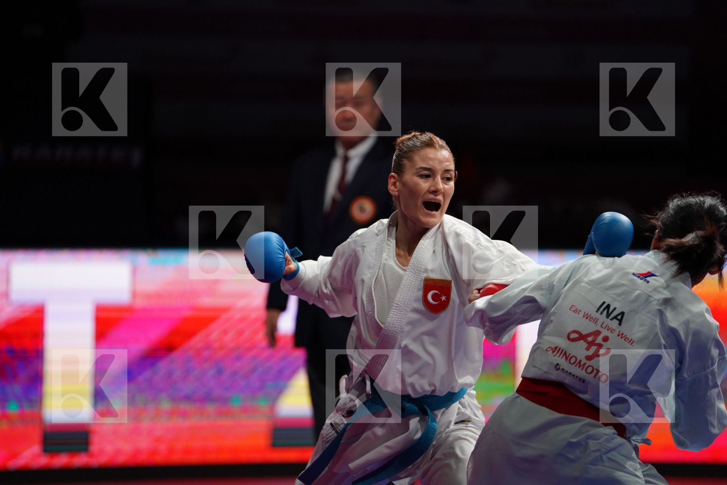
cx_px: 364
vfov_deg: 6.9
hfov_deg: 10.3
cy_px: 242
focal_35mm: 200
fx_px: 4039
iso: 2000
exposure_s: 1/1000
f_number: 2.8
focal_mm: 200
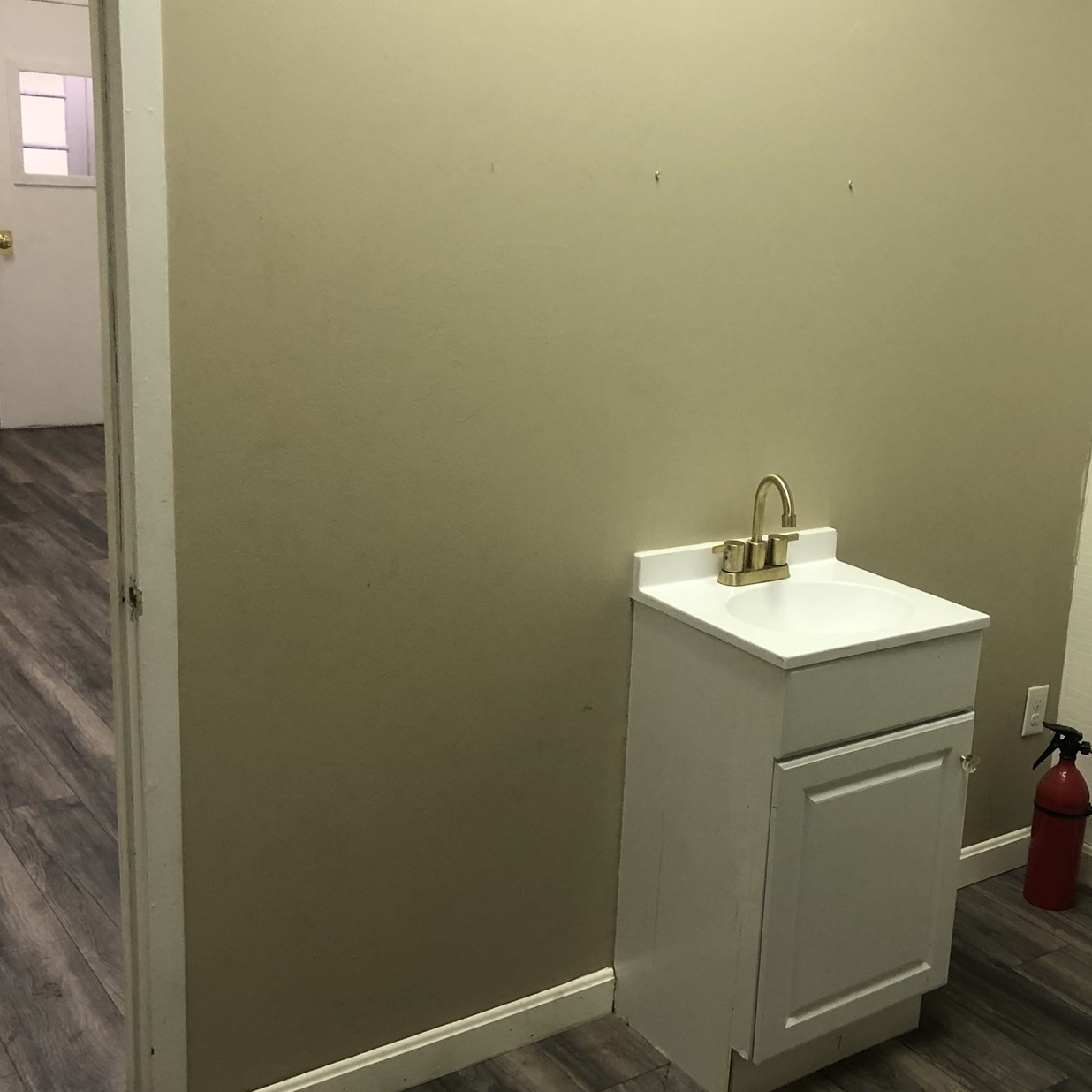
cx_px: 703
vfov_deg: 40.9
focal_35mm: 41
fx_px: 1463
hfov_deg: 40.5
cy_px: 513
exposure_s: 1/15
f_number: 1.8
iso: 40
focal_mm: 3.99
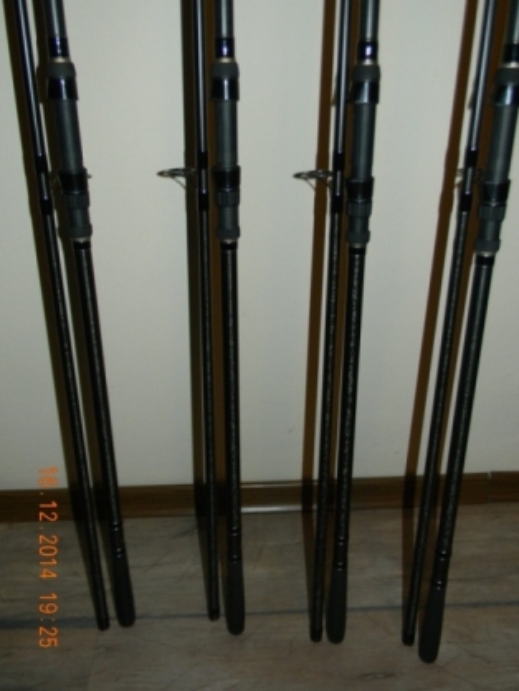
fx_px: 599
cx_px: 268
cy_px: 322
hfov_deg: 46.8
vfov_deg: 59.9
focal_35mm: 30
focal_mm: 5
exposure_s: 1/26
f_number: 3.5
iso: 200
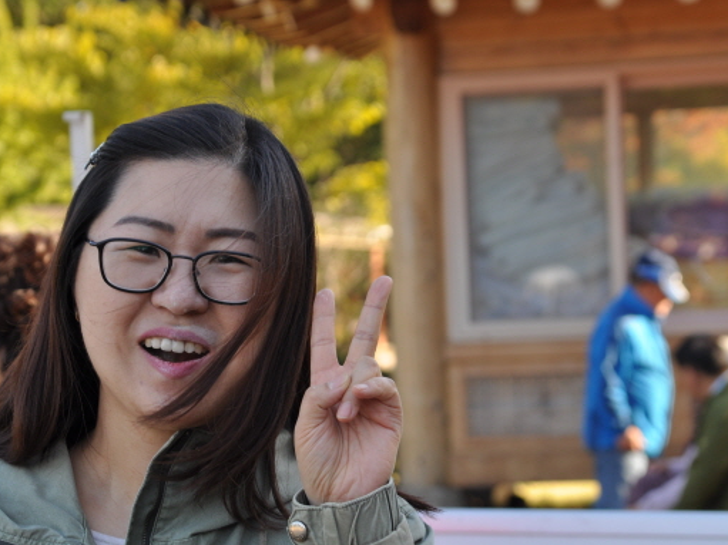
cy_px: 324
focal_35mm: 138
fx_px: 2902
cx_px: 306
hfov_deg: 14.3
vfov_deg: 10.7
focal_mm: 70
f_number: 6.3
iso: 200
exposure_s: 1/160
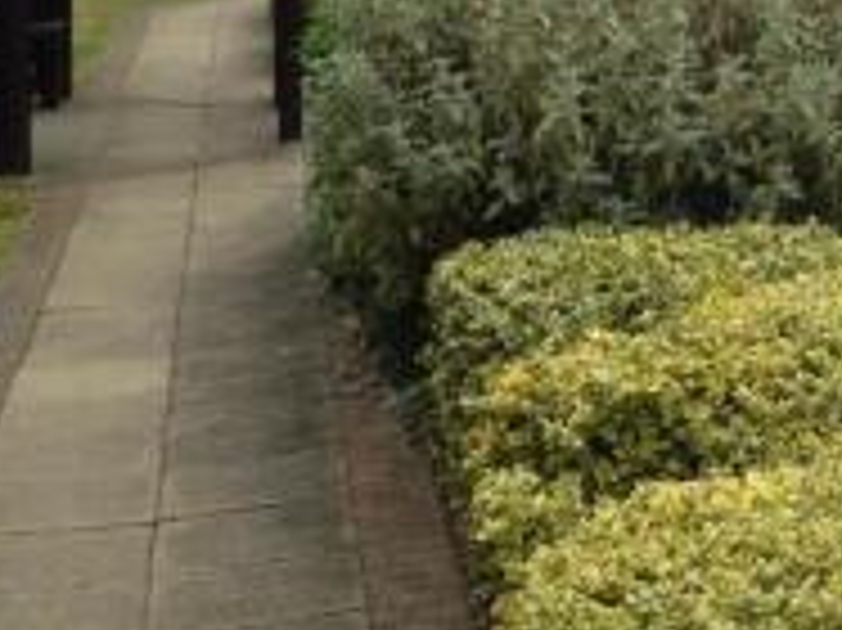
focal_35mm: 109
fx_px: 2650
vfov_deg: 12.9
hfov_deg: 16.9
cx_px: 1132
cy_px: -295
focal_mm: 4.28
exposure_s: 1/196
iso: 64
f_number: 2.4
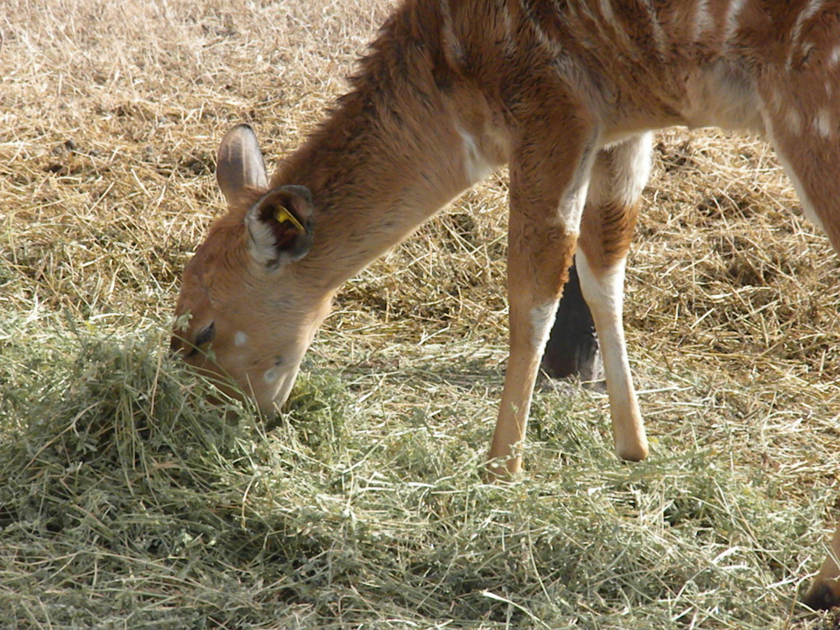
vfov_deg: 5.7
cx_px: 420
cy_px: 315
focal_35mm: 260
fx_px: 6309
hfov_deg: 7.6
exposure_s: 1/213
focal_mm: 46.2
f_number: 14
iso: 640
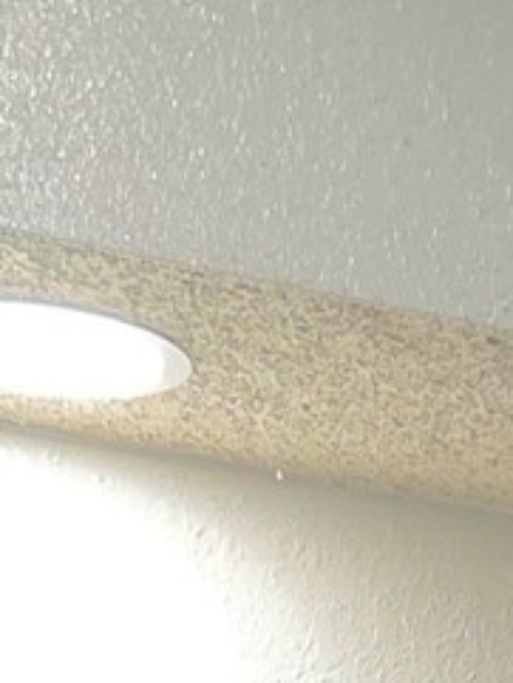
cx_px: 862
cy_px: 2378
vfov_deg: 8.2
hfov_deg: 7.9
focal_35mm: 183
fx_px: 3613
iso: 50
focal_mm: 6.3
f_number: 1.7
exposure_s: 1/60.2
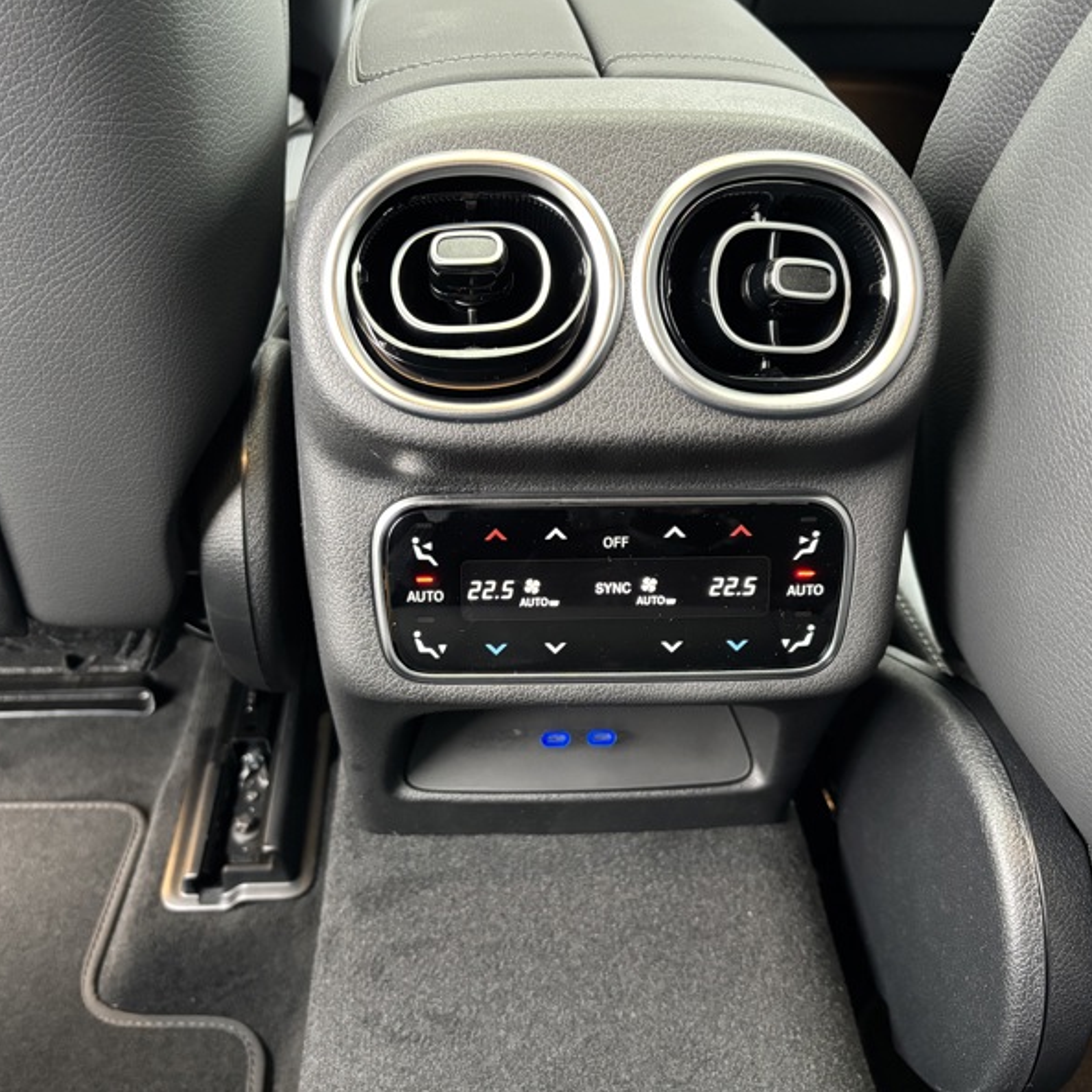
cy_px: 545
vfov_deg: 52.5
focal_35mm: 31
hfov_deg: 52.5
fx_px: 1106
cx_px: 521
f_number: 1.6
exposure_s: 1/51
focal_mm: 5.96
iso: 500
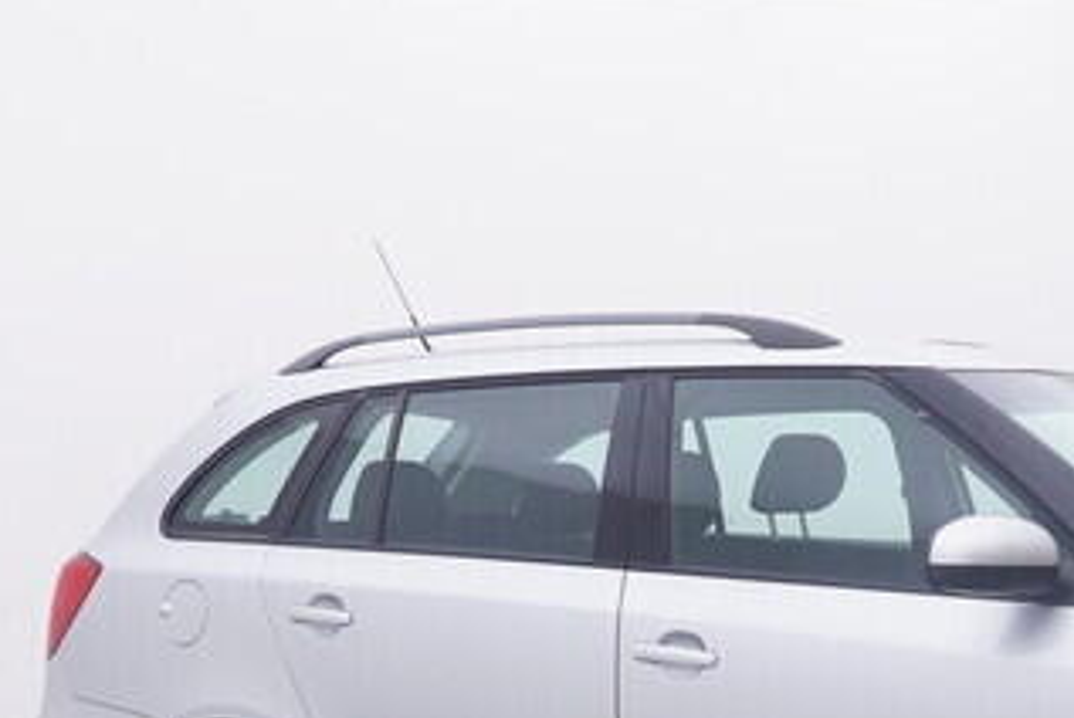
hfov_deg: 27.8
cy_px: 735
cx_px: 620
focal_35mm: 73
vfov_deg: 18.3
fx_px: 2168
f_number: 5
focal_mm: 15
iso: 200
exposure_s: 1/80
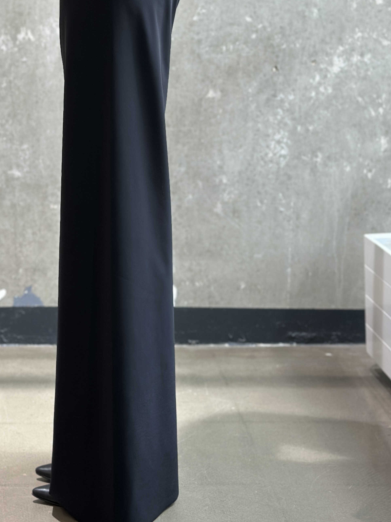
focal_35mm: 75
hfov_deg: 19.5
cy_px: 169
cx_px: 105
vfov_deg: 25.8
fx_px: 1130
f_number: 1.78
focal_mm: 6.86
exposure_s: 1/50
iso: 100
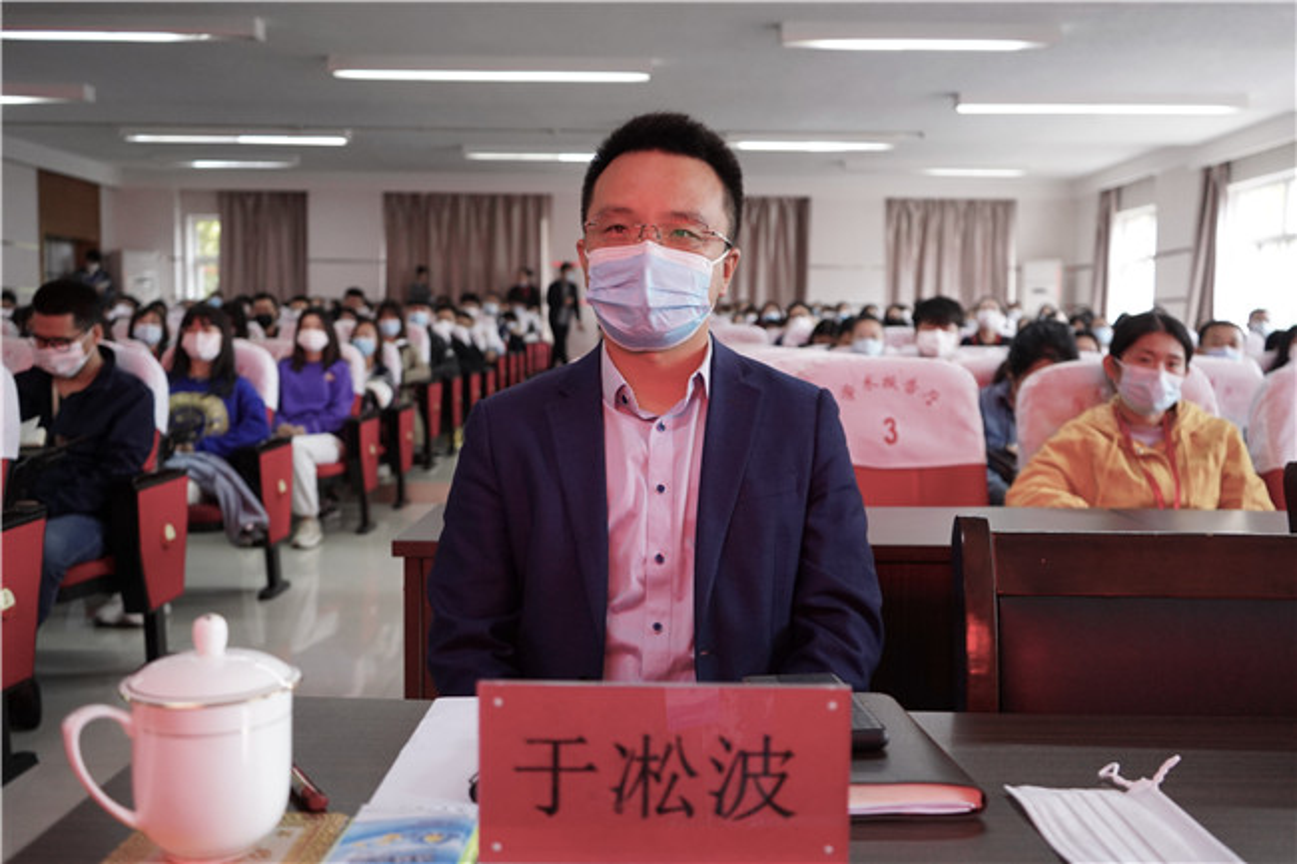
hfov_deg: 57.2
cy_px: 432
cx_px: 648
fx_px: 1189
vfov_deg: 39.9
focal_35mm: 33
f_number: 4
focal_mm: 33
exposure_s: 1/100
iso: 3200
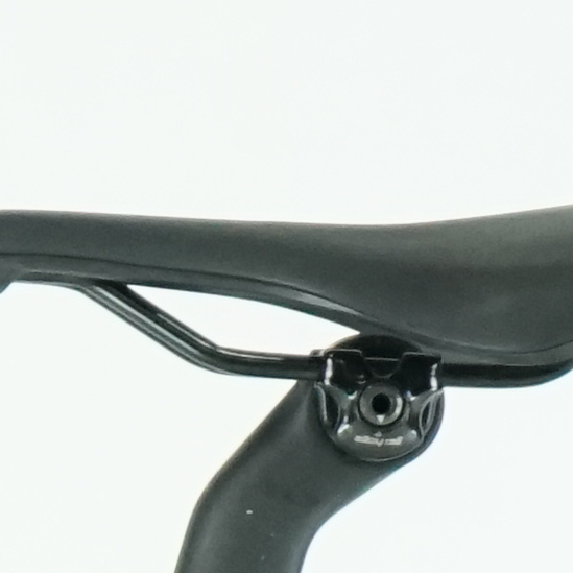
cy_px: 1937
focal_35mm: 650
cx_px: -732
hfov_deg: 2.7
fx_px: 12173
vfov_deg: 2.6
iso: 2500
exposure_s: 1/200
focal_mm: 70
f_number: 5.6
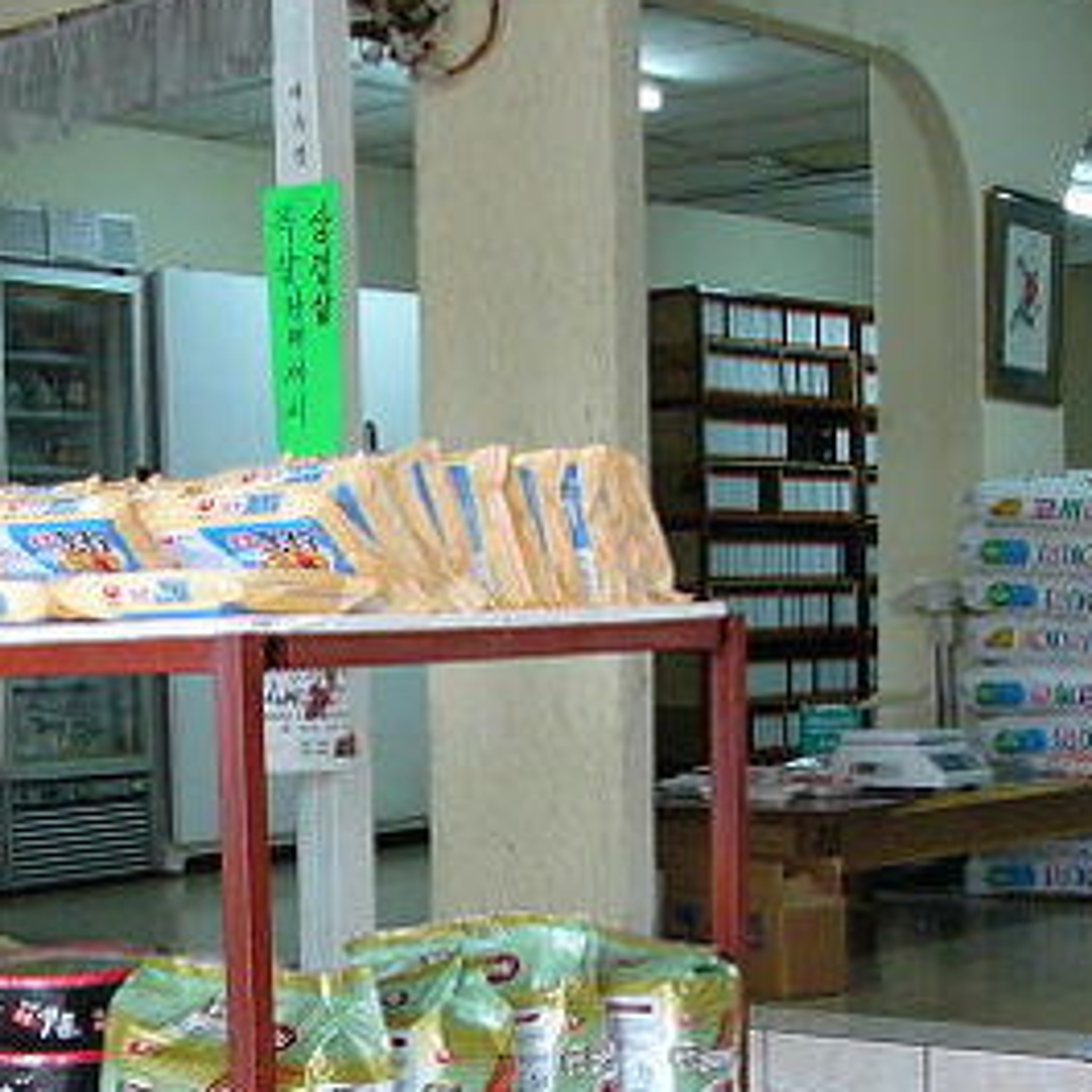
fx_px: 2784
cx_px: 12
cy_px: 946
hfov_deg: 21.5
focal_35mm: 78
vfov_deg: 21.8
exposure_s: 1/40
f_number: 2.8
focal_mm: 6
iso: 200
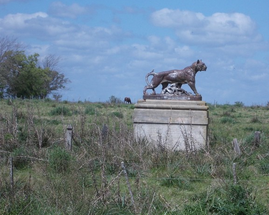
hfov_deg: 11.7
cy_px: 123
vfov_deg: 9.4
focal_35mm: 165
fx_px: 1314
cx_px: 171
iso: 80
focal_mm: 17.9
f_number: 6.3
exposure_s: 1/500
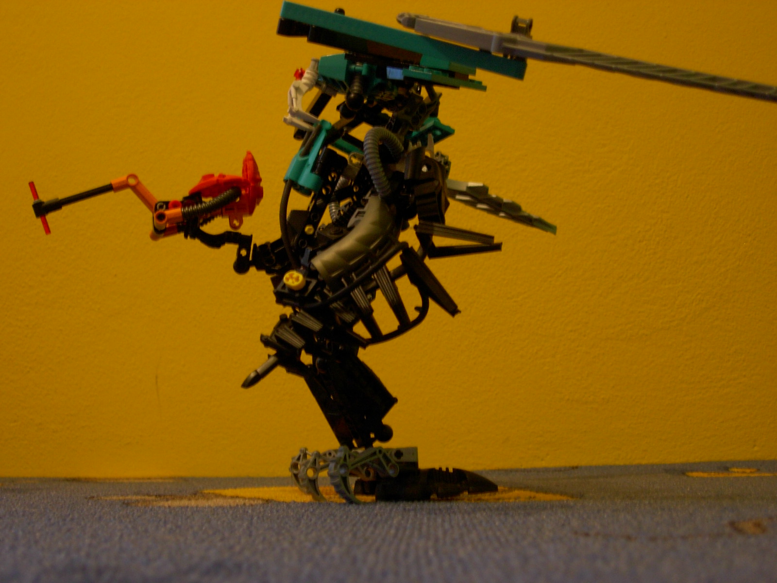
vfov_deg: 28.6
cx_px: 388
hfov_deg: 37.5
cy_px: 292
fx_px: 1145
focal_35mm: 51
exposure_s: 1/4
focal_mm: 10.6
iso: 149
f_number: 3.2
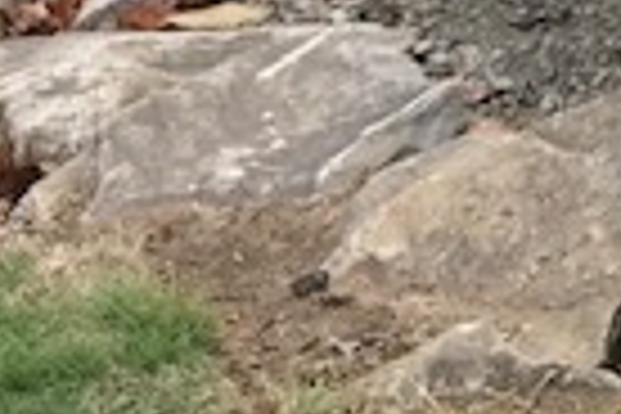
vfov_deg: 9.3
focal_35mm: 135
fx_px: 2329
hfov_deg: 13.3
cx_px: 1188
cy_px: -500
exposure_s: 1/120
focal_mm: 3.99
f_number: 1.8
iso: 25
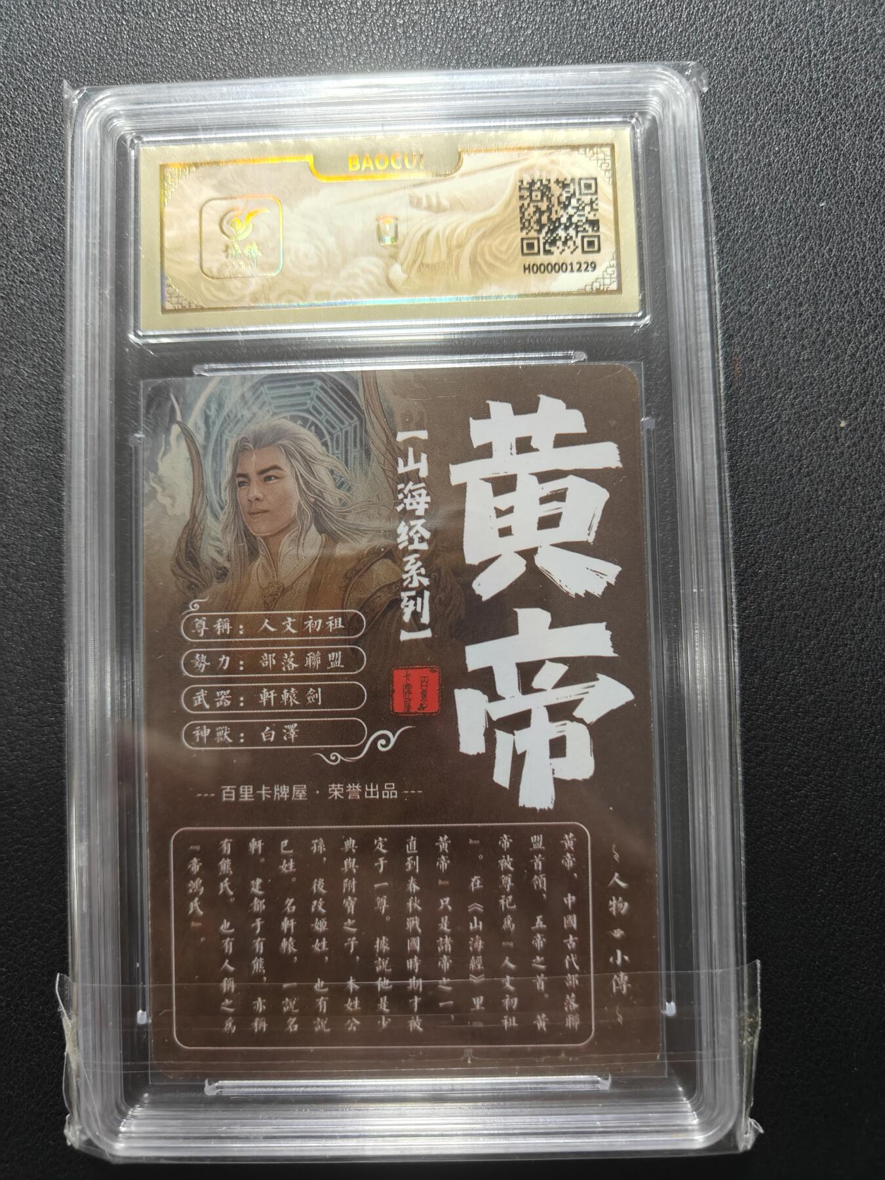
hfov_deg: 56.8
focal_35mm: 24
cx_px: 442
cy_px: 590
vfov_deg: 71.6
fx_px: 818
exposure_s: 1/48
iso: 160
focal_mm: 5.59
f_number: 1.8
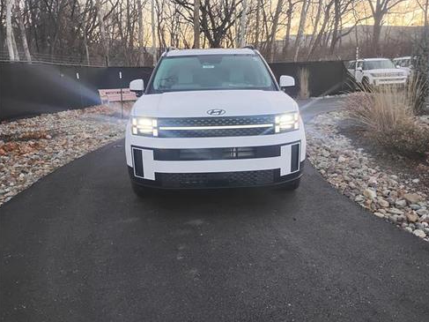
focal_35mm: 29
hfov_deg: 61.7
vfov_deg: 48.2
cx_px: 218
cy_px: 164
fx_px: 359
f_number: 1.8
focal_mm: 4.26
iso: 334
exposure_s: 1/120
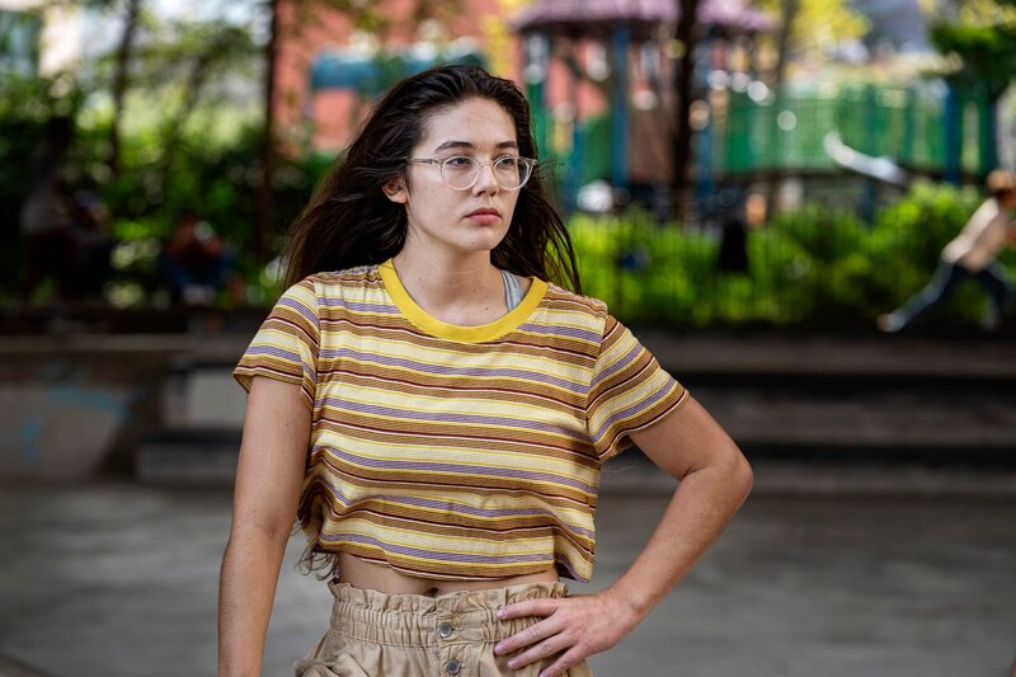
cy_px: 338
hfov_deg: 20.6
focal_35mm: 99
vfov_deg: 13.8
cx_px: 508
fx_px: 2793
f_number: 4
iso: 800
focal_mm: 99
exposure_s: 1/400
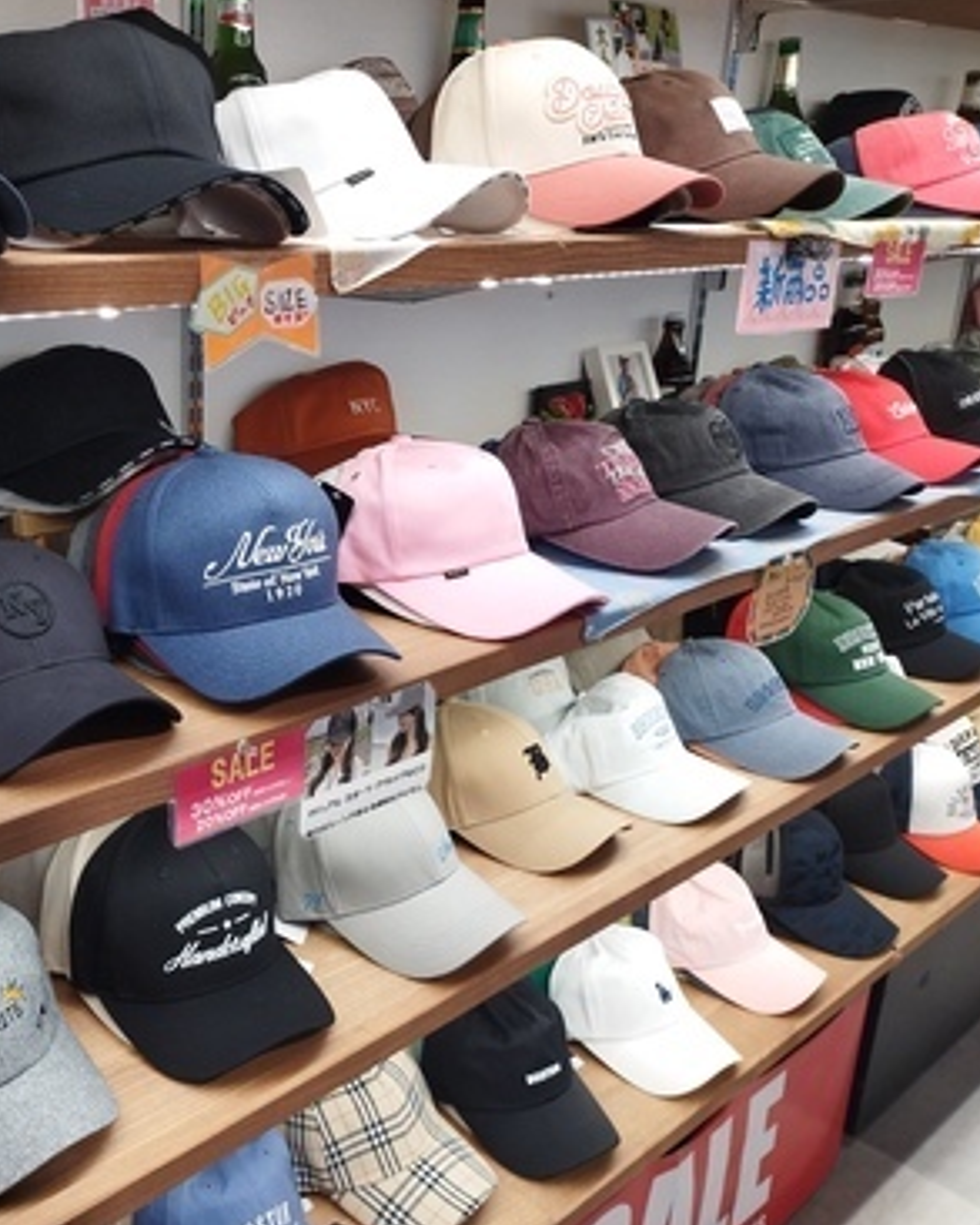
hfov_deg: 39.7
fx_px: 1305
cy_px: 607
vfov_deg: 50.3
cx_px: 211
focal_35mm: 36
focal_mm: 4.7
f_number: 1.79
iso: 53
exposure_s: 1/50
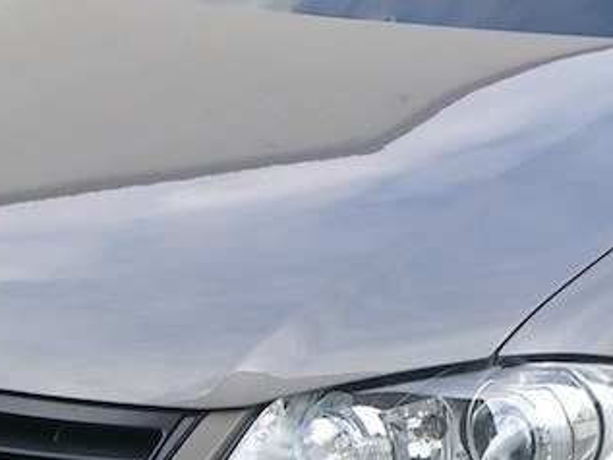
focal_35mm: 174
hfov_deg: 11.2
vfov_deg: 8.5
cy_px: 282
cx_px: 644
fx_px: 3082
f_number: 3.1
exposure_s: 1/250
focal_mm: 9.5
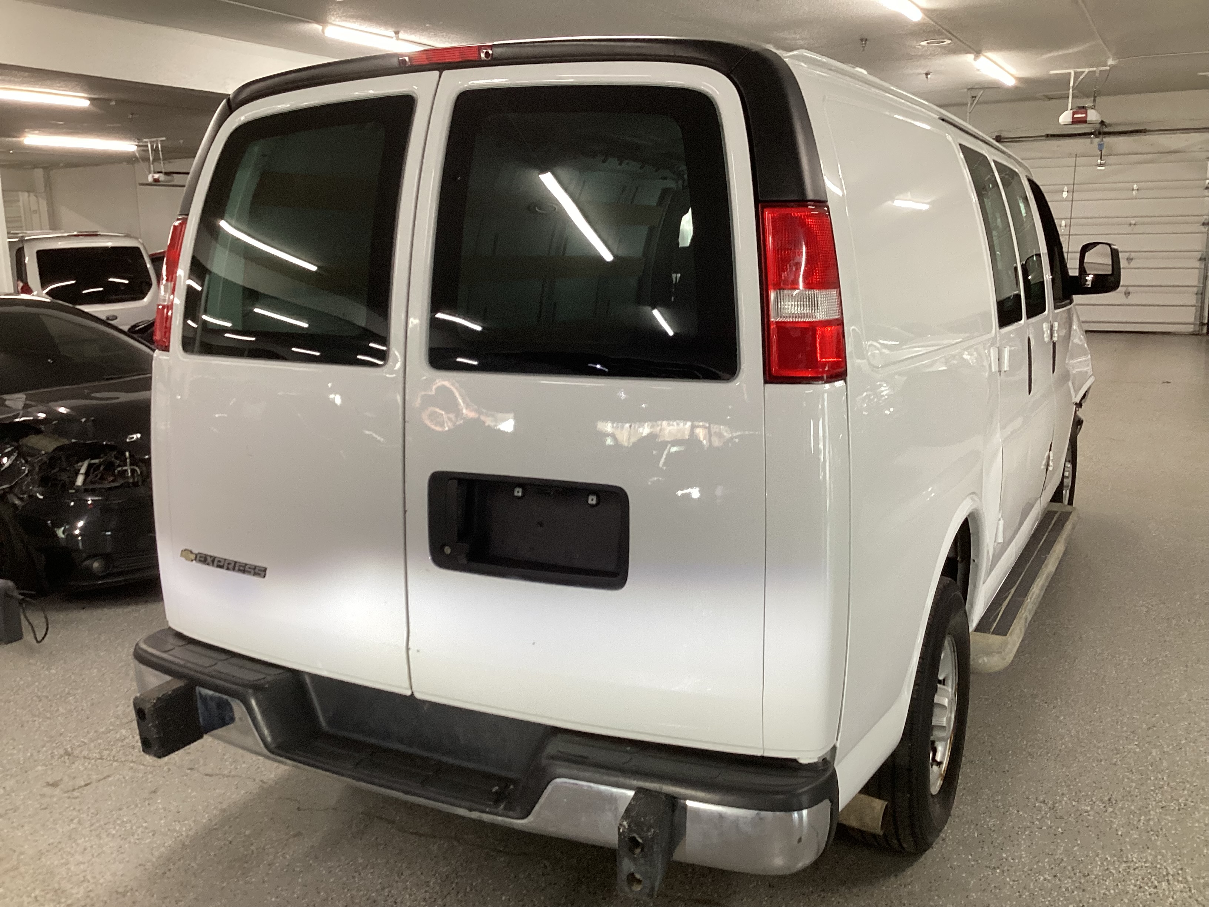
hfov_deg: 58.4
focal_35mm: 31
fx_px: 1083
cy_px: 454
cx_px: 604
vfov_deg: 45.4
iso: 100
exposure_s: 1/50
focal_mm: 3.3
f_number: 2.4
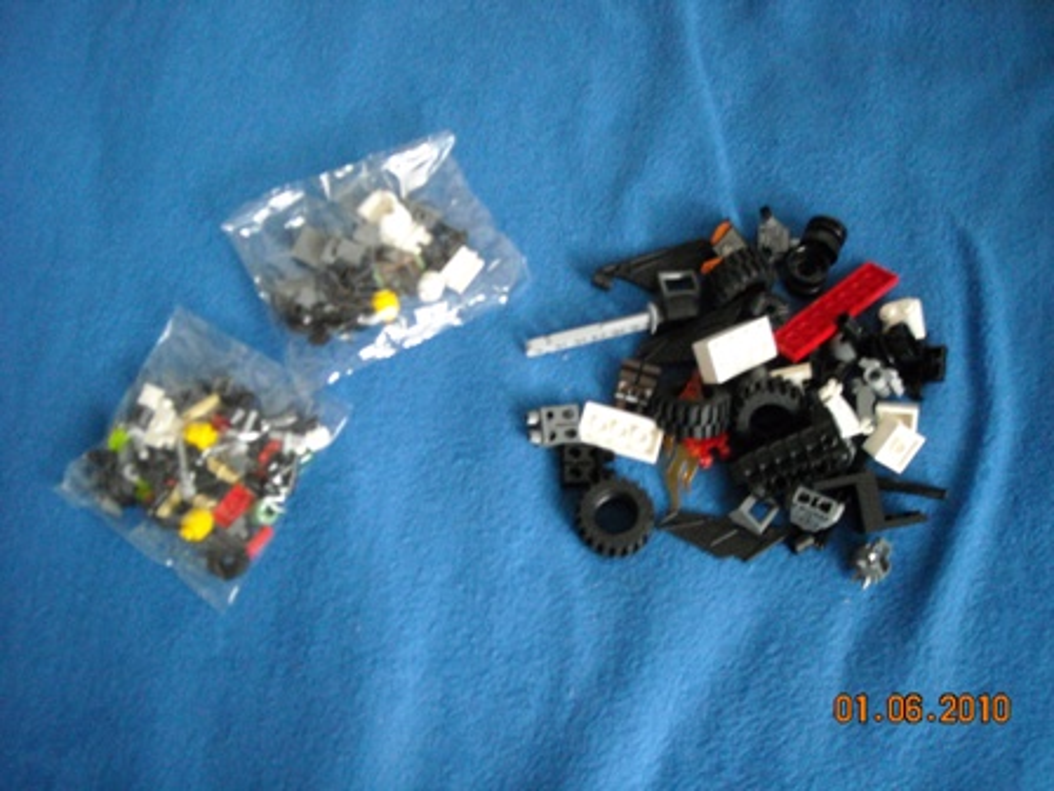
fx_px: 1066
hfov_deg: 52.6
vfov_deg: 40.7
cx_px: 527
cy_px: 396
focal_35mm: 35
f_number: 2.8
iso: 541
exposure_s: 1/8
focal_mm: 5.7
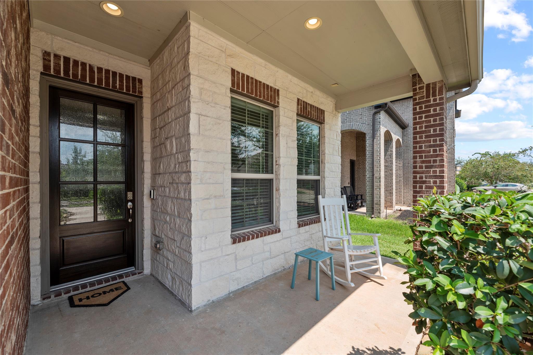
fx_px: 207
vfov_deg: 81.2
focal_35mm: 14
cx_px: 266
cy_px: 178
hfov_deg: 104.2
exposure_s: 1/160
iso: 100
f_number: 8
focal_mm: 14
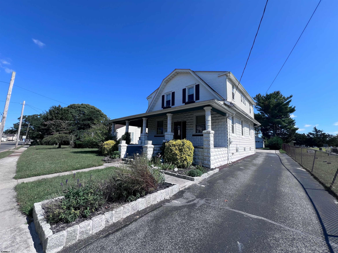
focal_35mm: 13
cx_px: 169
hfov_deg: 106.2
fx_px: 127
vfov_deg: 89.9
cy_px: 126
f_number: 1.8
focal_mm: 1.57
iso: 32
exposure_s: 1/1700
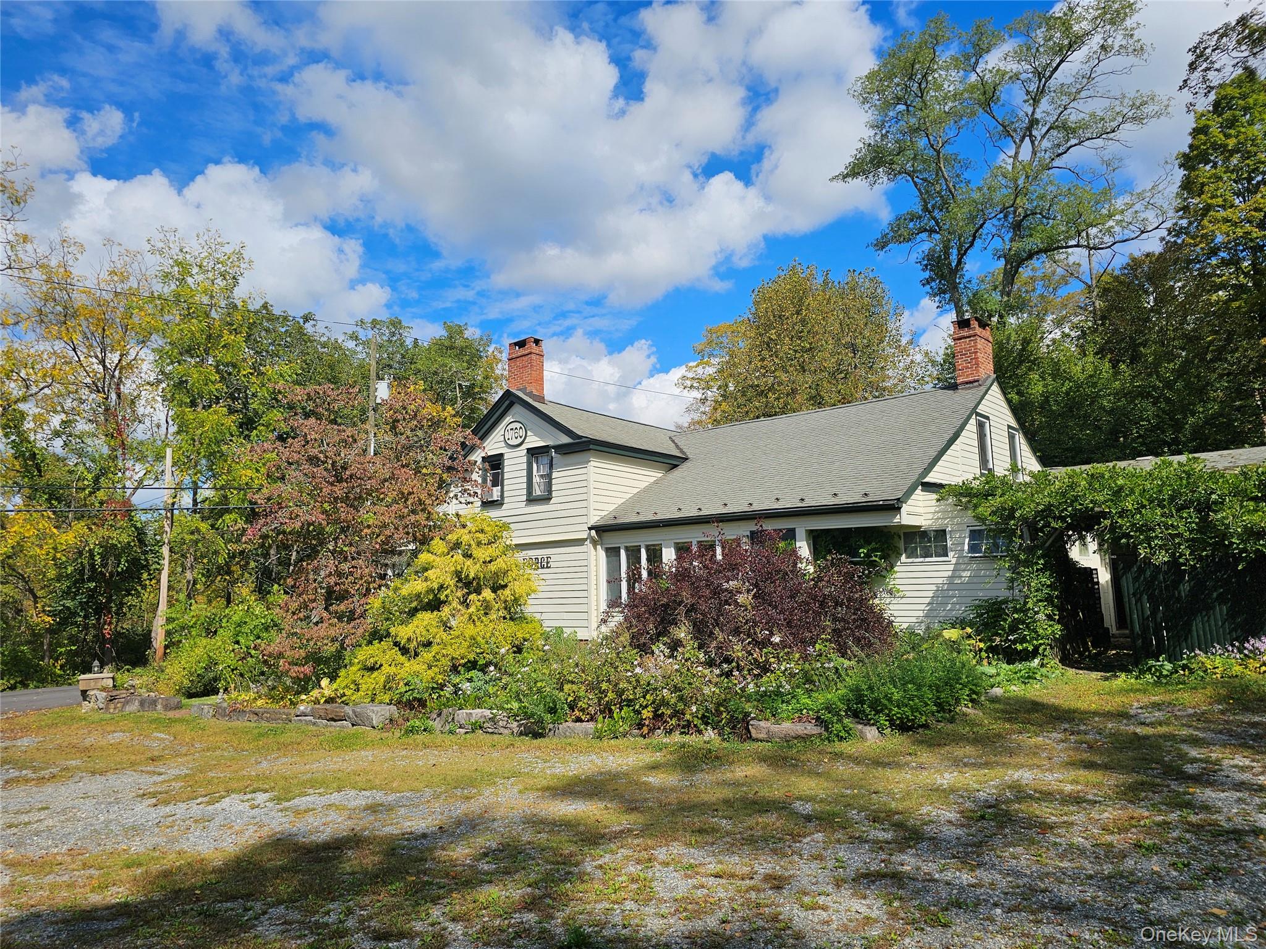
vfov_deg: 58.9
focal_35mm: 23
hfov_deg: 73.9
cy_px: 474
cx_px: 633
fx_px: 841
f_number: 1.7
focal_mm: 6.3
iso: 10
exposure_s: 1/1192
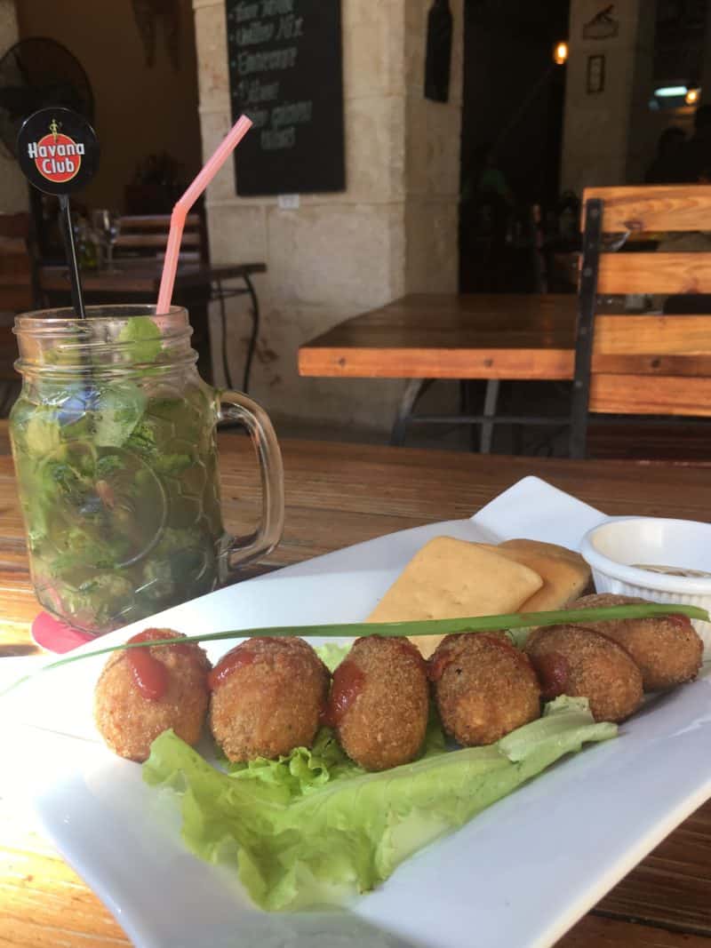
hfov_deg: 48.2
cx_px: 356
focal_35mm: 29
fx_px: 794
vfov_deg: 61.7
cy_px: 474
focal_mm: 4.15
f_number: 2.2
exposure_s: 1/120
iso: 25
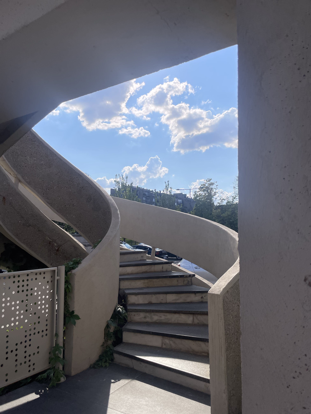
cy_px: 207
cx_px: 156
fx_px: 311
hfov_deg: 53.1
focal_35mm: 26
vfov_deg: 67.3
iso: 32
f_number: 1.6
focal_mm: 4.2
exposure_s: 1/7299
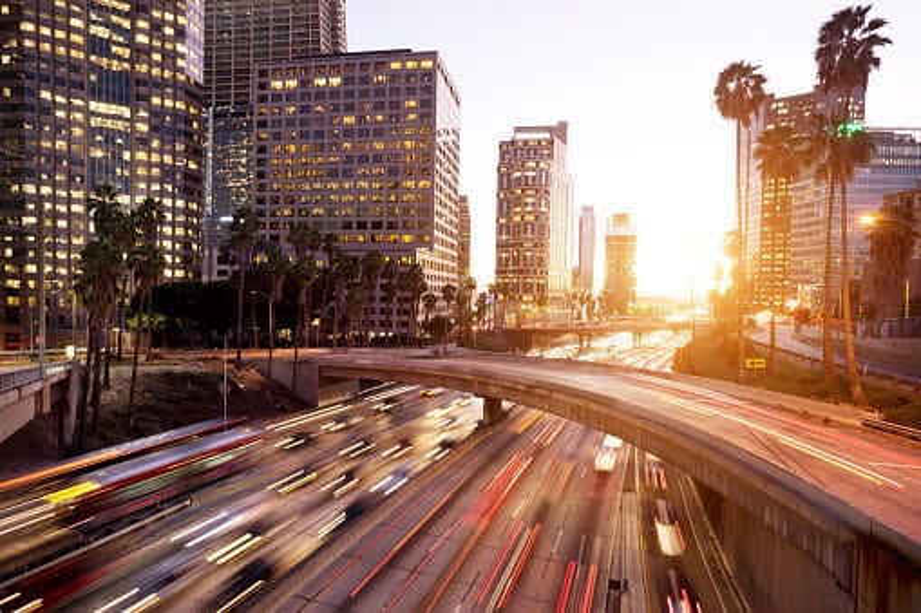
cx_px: 460
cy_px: 306
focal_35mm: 22
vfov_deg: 57.2
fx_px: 563
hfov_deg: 78.6
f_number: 8
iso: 100
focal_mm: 22
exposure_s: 1.6
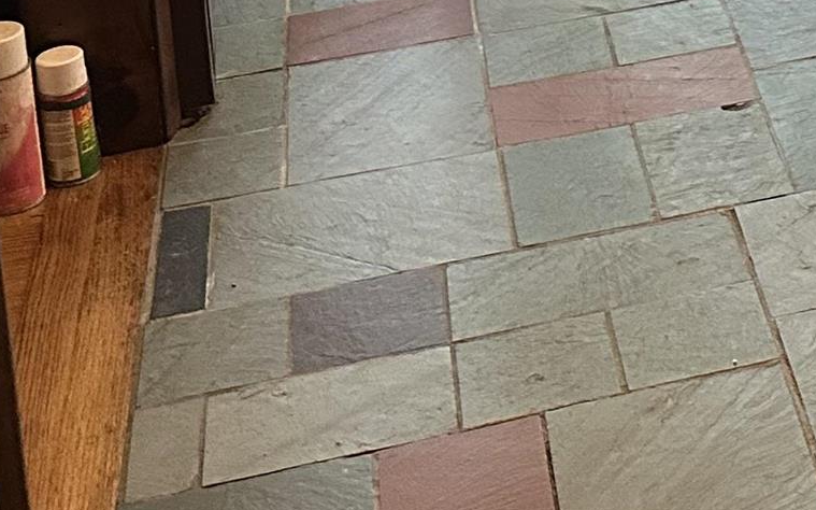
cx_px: 1172
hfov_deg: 18.3
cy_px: -603
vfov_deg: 11.2
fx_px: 2290
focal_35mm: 103
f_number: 1.78
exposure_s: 1/60
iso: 400
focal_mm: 6.86
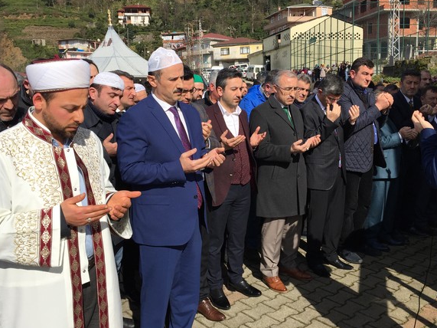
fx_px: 429
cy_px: 150
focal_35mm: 34
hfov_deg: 53.9
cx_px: 236
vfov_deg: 41.7
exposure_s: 1/2825
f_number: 2.2
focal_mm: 4.15
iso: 32
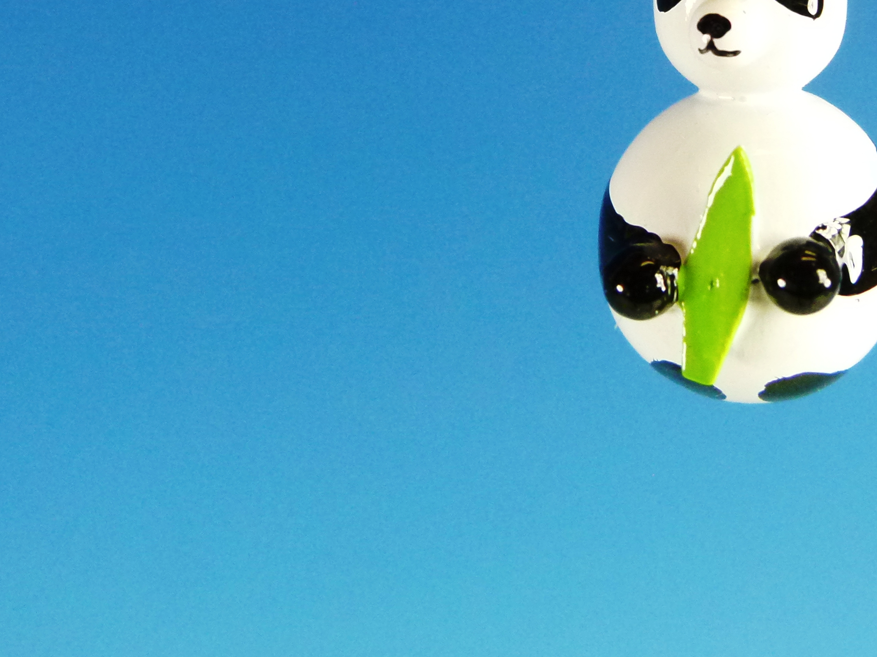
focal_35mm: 66
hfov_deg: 28.7
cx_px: 703
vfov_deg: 21.8
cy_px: 71
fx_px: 1672
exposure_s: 1/400
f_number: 3.6
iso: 400
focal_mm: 6.2
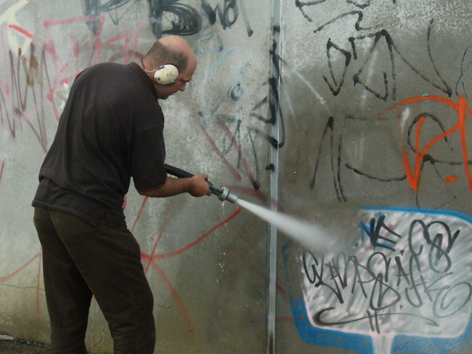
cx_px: 236
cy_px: 177
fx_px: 954
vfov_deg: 21.0
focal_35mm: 70
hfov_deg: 27.8
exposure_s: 1/320
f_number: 4
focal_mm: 11.6
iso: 200
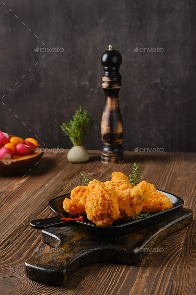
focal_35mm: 75
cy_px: 148
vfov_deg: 27.0
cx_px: 98
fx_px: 612
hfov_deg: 18.2
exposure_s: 1/200
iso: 160
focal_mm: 50
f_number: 8
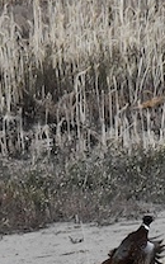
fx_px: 23894
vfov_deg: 0.6
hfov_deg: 0.4
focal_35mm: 3321
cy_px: 207
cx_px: -226
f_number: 11
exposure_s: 1/2000
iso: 1600
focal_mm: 500
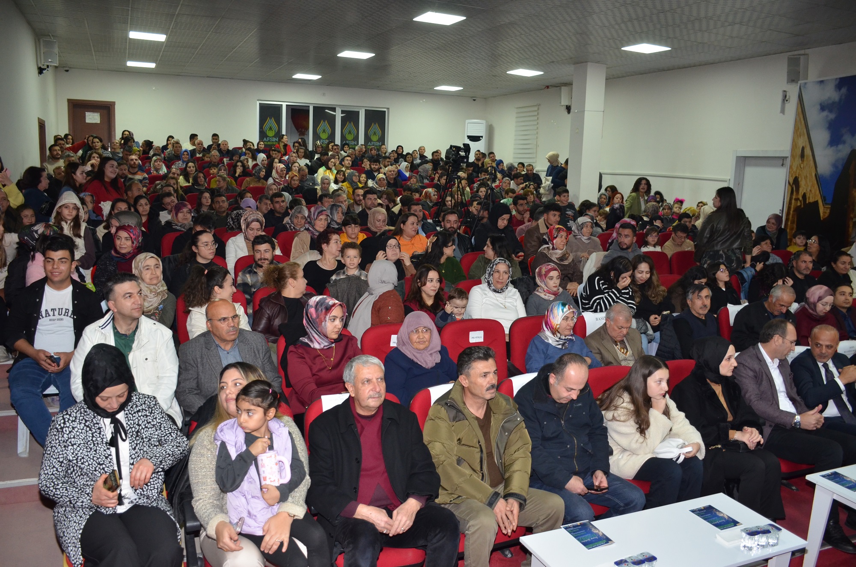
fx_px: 641
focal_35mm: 27
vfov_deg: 47.7
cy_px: 284
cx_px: 428
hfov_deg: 67.5
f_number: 4
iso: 800
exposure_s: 1/60
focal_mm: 18
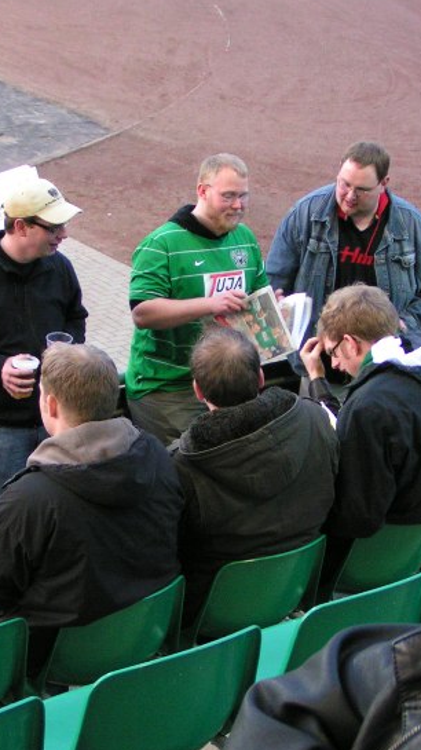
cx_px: 144
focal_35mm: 72
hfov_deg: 16.7
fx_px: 1431
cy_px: 400
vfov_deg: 29.4
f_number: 2.8
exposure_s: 1/30
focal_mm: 6.9
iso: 200
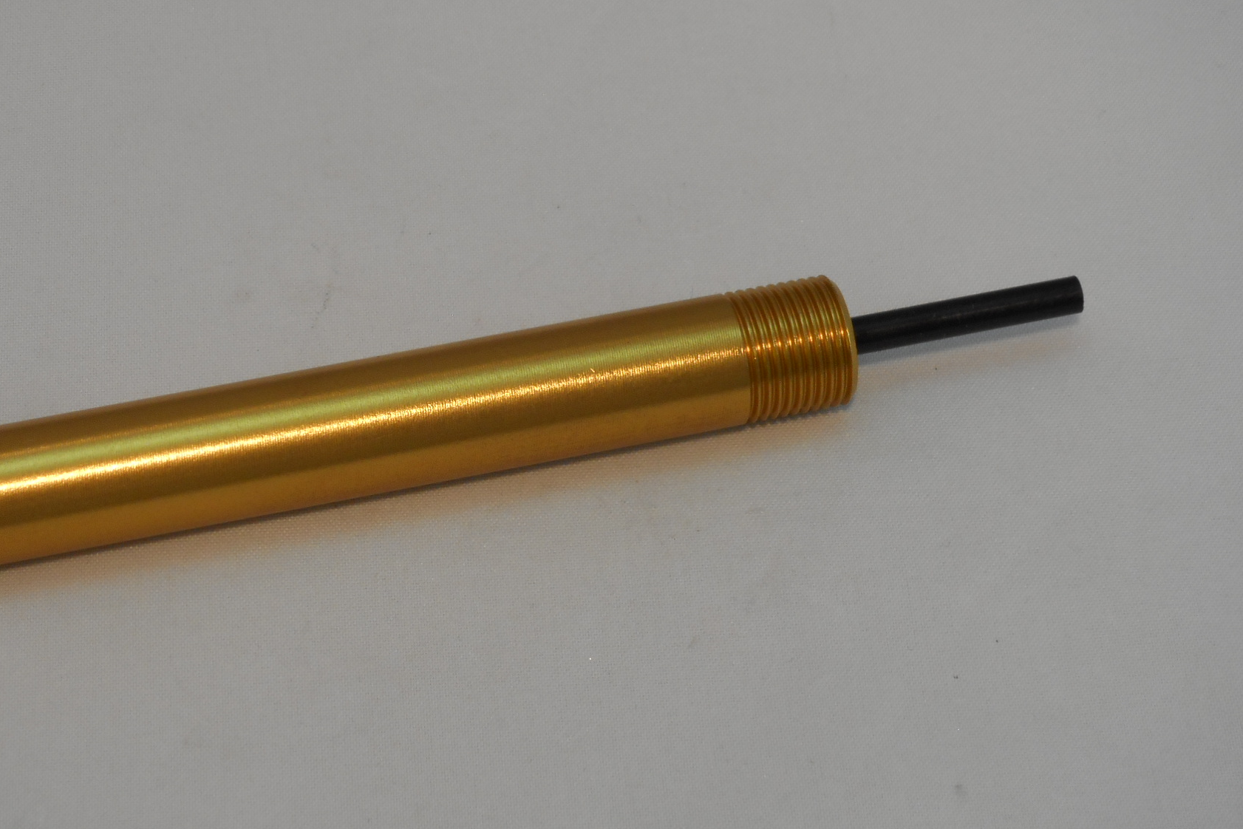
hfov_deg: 16.4
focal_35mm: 125
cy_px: 408
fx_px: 4316
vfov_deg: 11.0
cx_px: 566
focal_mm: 15.9
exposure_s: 1/60
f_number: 5.6
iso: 160
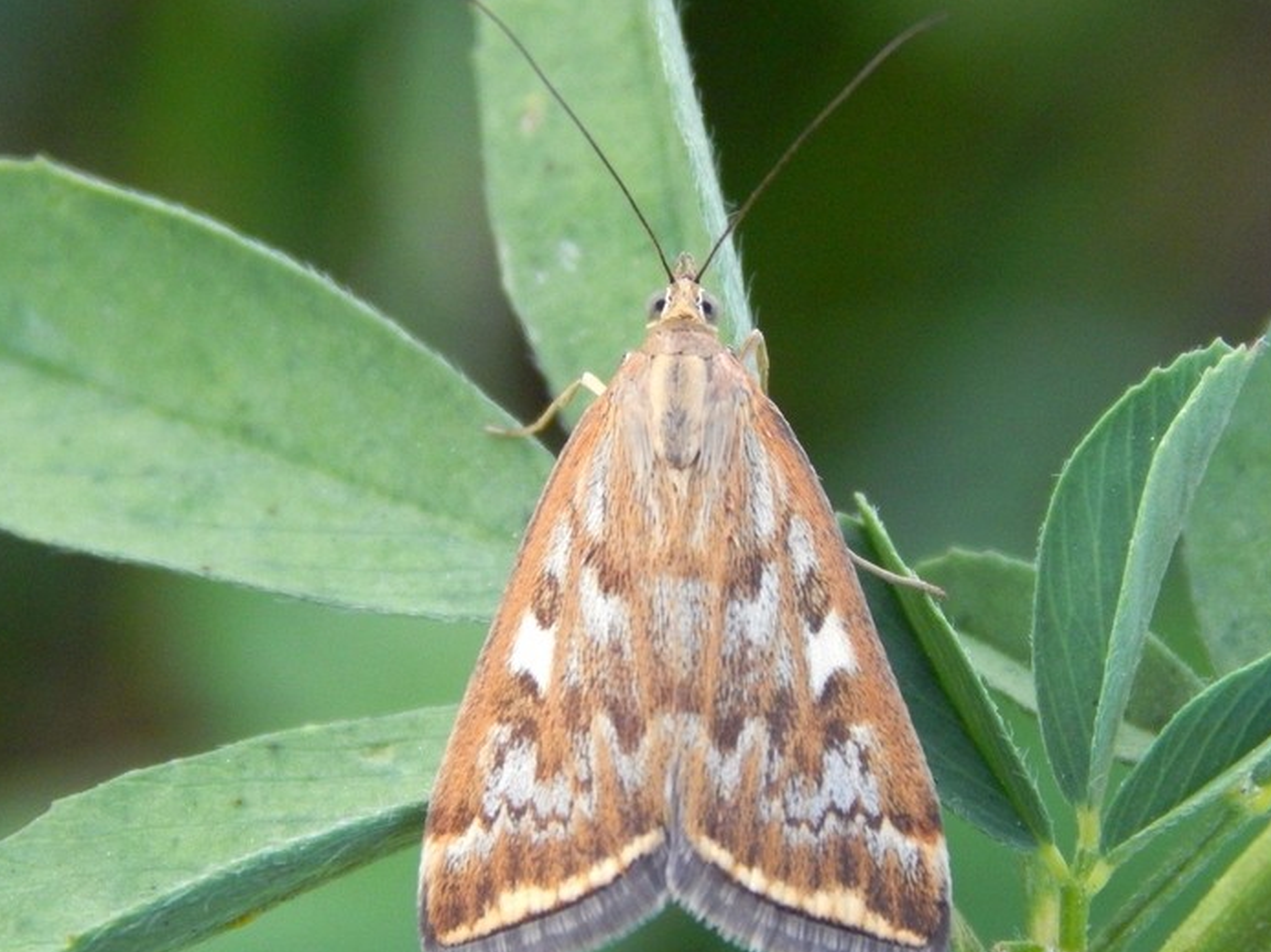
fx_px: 8846
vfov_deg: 6.2
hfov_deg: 8.2
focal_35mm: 241
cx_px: 681
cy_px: 535
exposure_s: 1/100
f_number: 5.4
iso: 400
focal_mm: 37.1
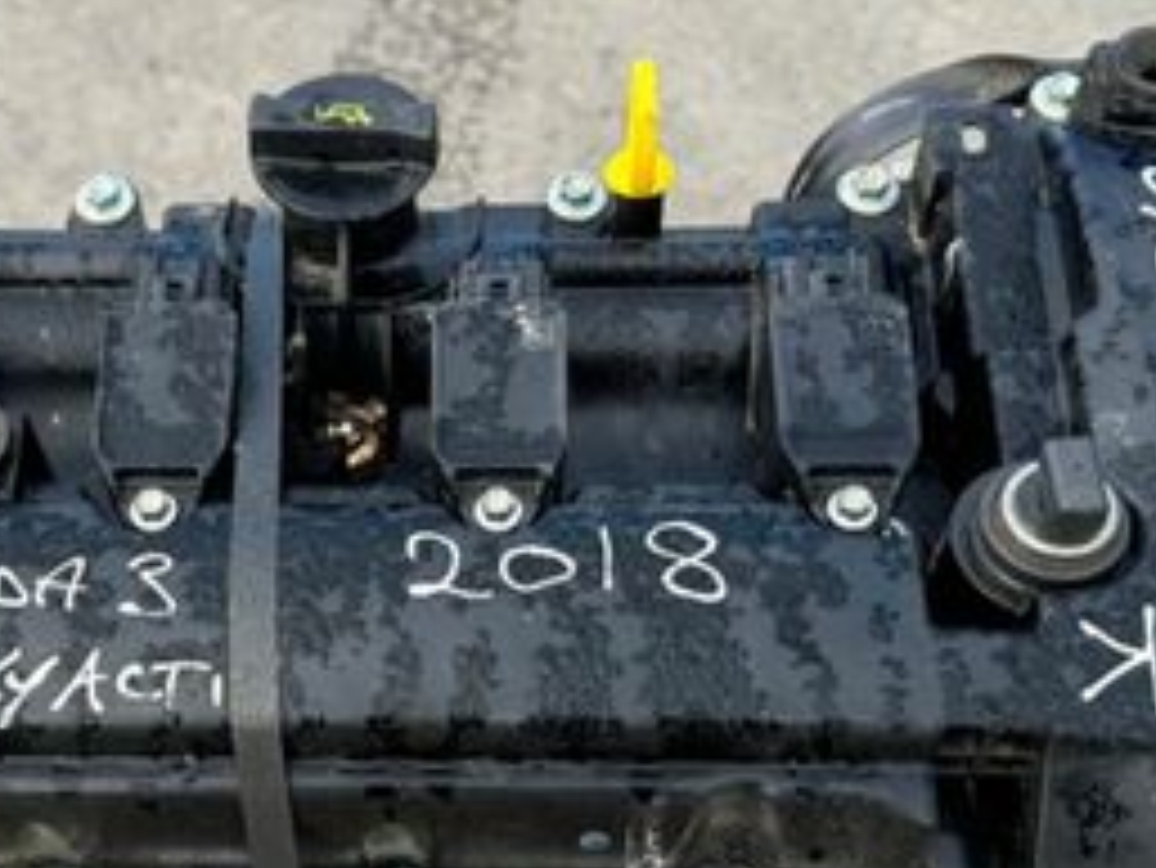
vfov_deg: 25.8
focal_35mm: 56
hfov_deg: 34.1
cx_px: 418
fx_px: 1871
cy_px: 643
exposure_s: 1/803
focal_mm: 6.86
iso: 80
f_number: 1.78
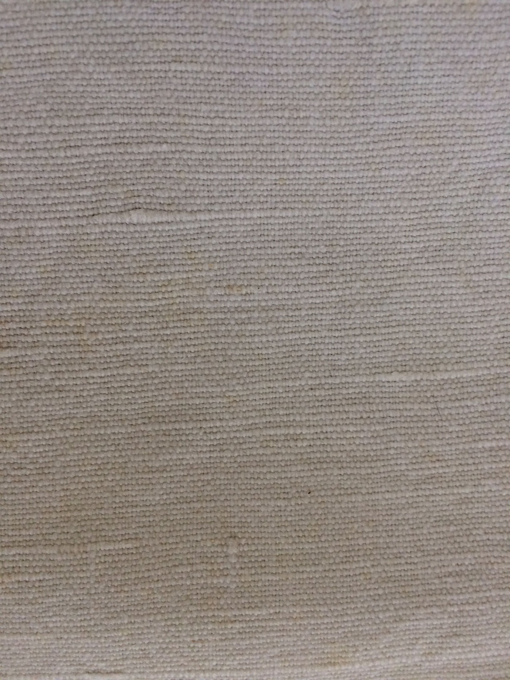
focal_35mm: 29
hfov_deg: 48.2
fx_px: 570
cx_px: 255
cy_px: 340
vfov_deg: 61.7
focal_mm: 4.15
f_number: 2.2
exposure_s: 1/33
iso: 64
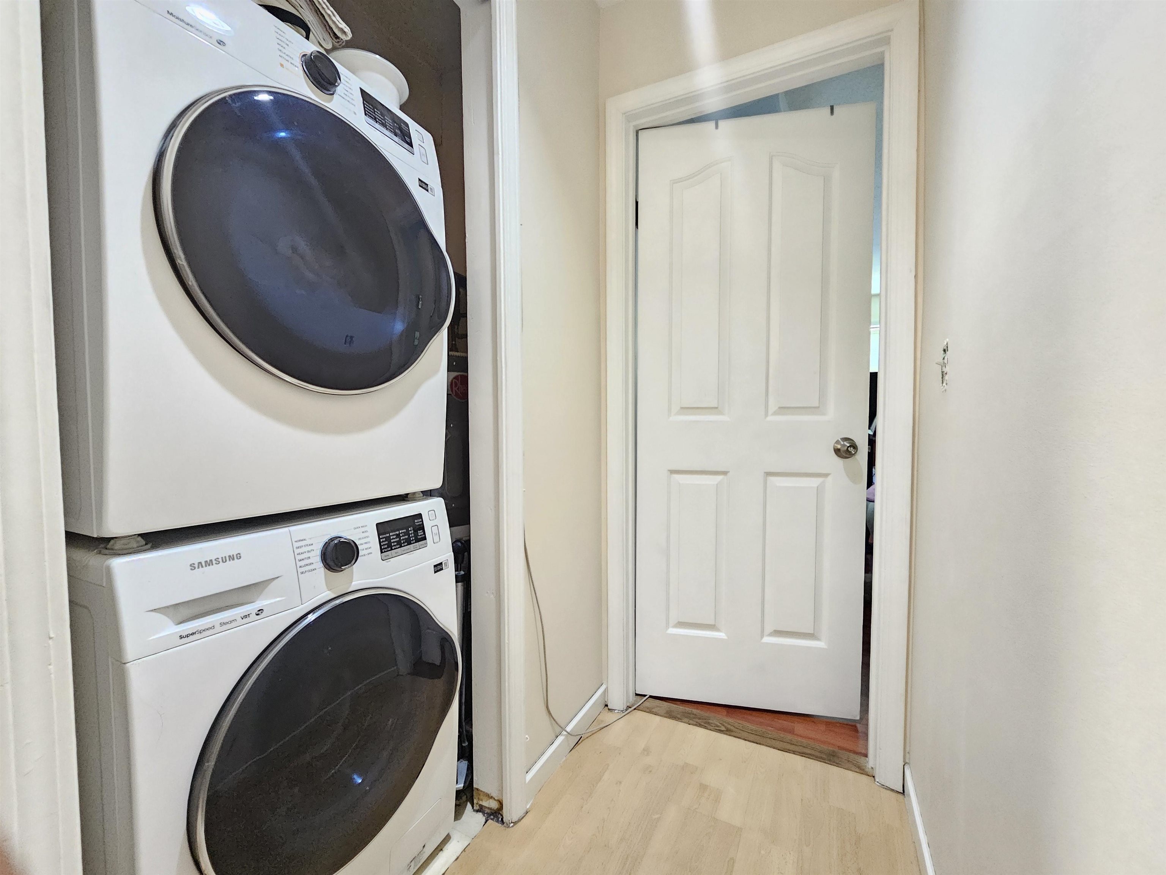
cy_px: 438
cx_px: 583
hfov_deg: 106.2
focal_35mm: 13
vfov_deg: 89.9
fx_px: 438
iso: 1250
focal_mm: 2.2
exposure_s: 1/24
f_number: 2.2
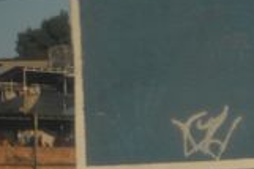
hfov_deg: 3.8
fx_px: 3792
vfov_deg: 2.5
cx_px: 398
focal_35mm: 538
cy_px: 314
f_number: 5.3
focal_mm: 90
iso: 200
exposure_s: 1/500
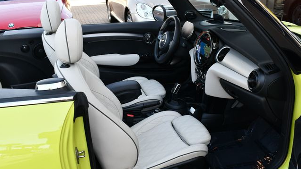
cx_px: 150
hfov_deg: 52.8
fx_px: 303
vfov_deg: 31.2
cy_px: 97
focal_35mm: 38
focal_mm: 18
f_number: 5
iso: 400
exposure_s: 1/250
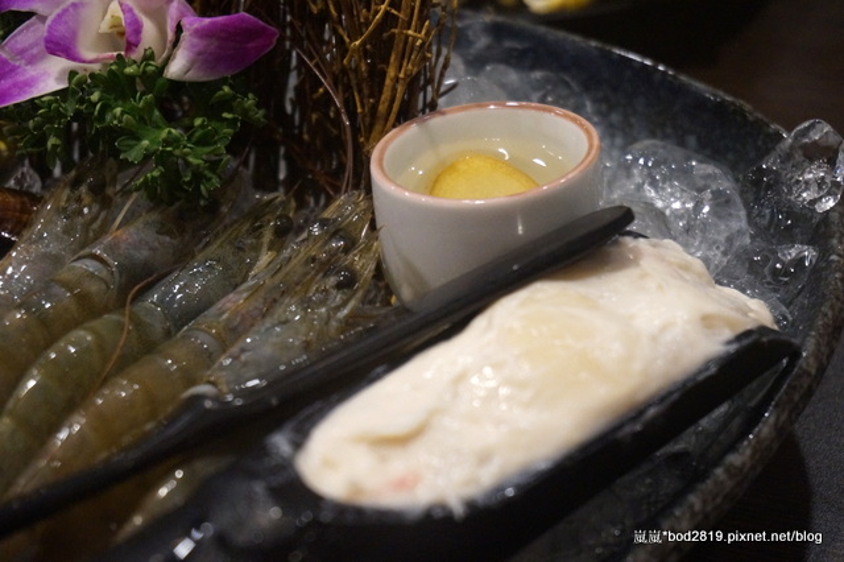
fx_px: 1722
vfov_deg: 18.5
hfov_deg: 27.5
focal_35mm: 74
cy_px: 281
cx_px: 422
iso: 3200
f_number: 5.6
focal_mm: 49
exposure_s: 1/50
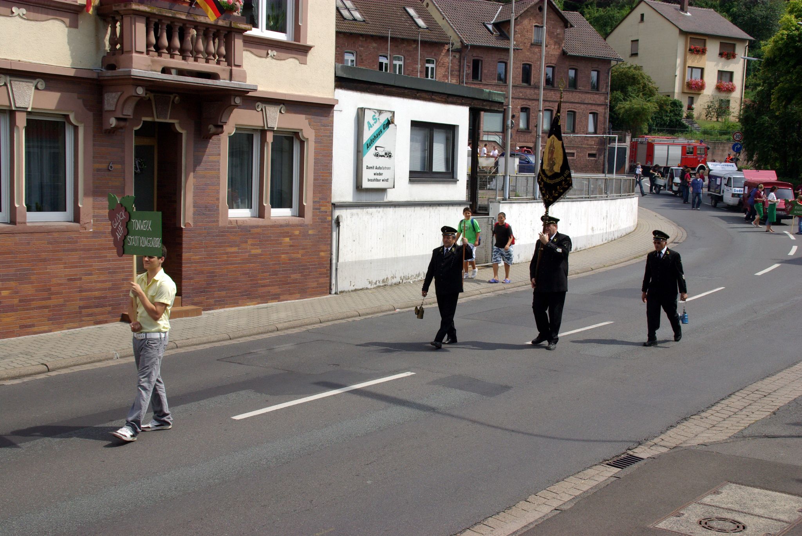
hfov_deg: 46.4
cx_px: 401
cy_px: 268
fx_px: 937
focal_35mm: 42
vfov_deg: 32.0
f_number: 8
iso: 400
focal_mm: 28
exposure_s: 1/750
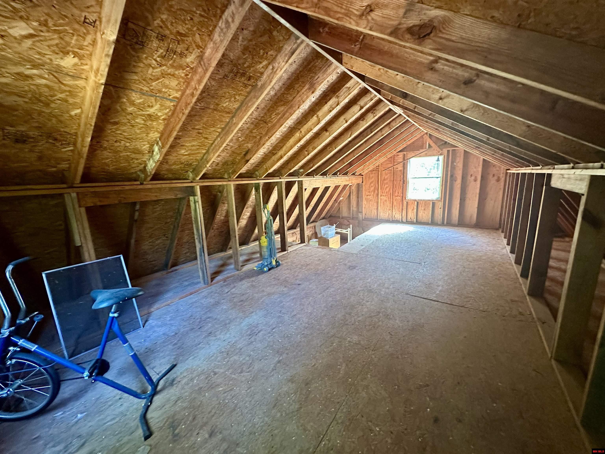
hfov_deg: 102.1
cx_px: 302
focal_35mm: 14
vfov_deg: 85.7
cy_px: 227
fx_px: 245
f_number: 2.2
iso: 500
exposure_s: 1/60
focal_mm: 2.22
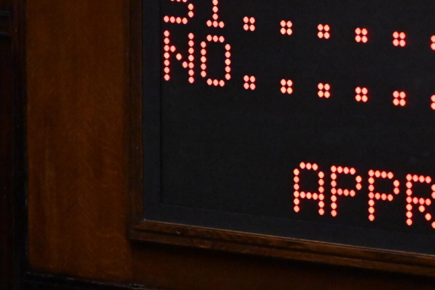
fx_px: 9267
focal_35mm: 767
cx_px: 294
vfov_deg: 1.8
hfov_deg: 2.7
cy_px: -20
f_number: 5.3
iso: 10000
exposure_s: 1/200
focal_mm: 310
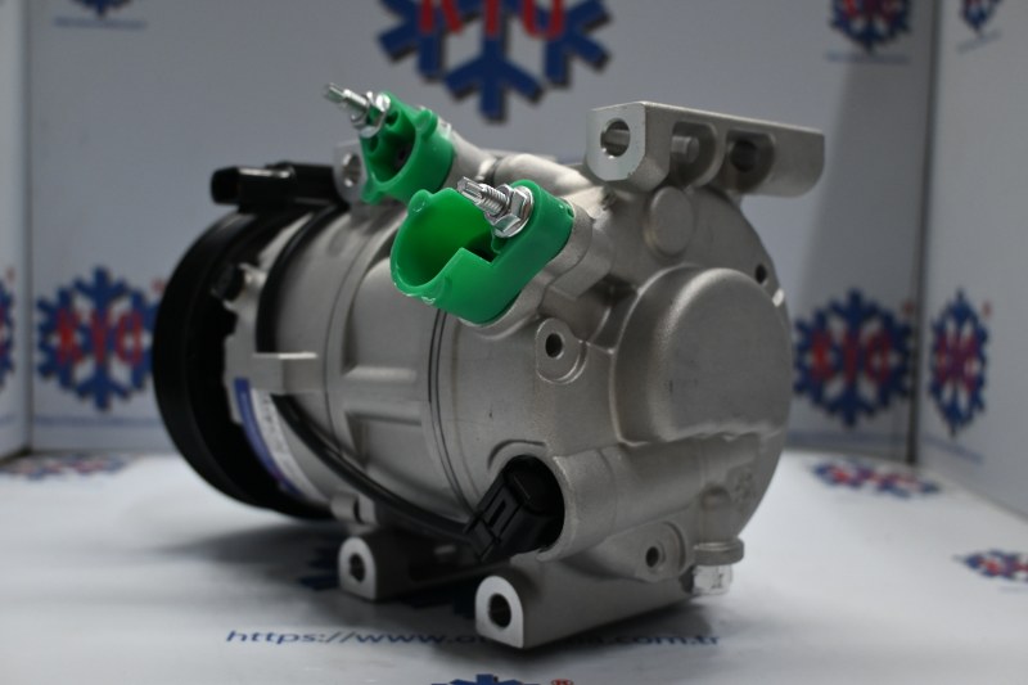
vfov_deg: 35.5
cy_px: 342
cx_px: 514
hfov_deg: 51.3
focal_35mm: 38
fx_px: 1071
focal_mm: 25
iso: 900
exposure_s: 1/125
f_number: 4.2
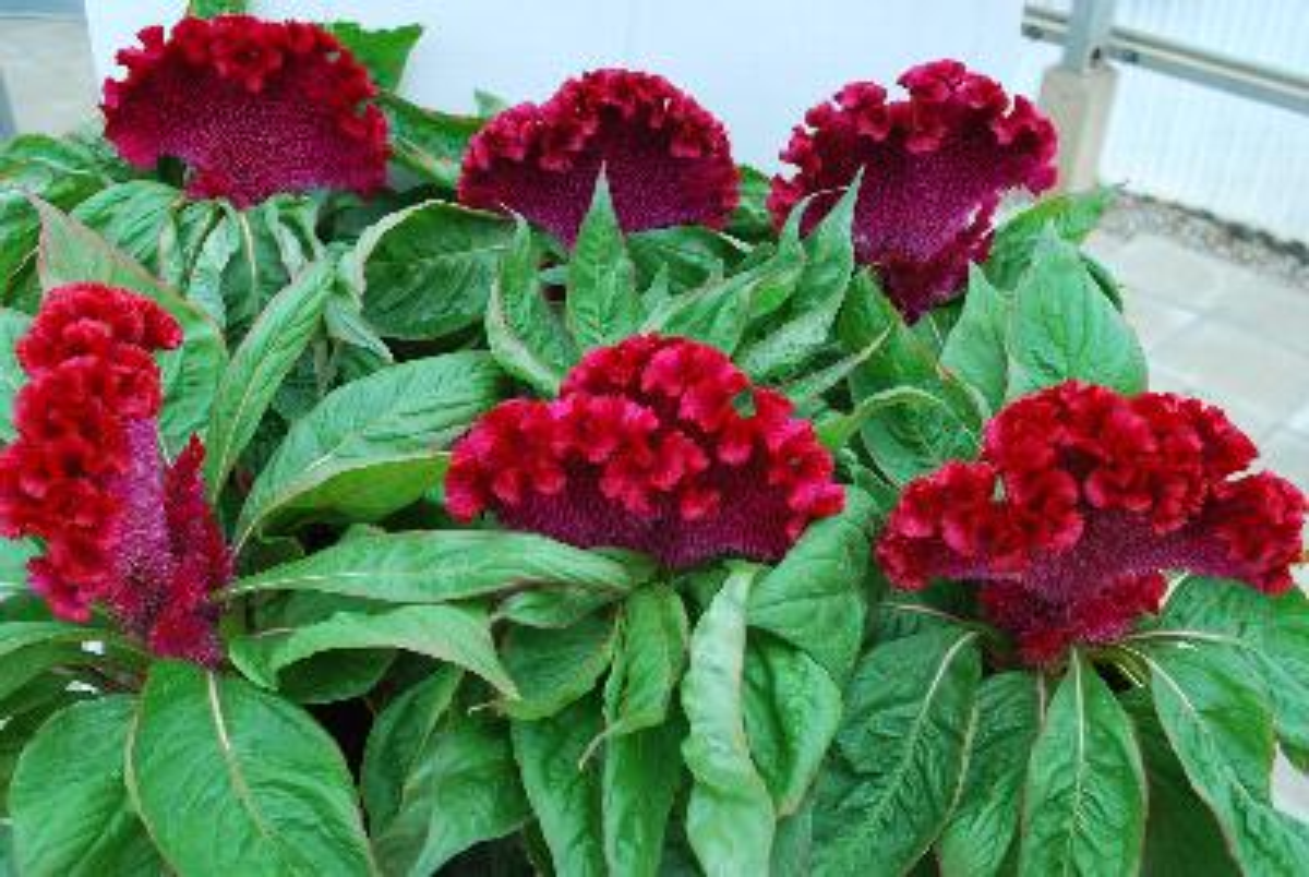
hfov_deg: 57.2
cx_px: 654
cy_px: 438
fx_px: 1202
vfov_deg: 40.1
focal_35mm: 33
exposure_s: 1/60
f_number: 7.1
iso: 200
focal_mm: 22
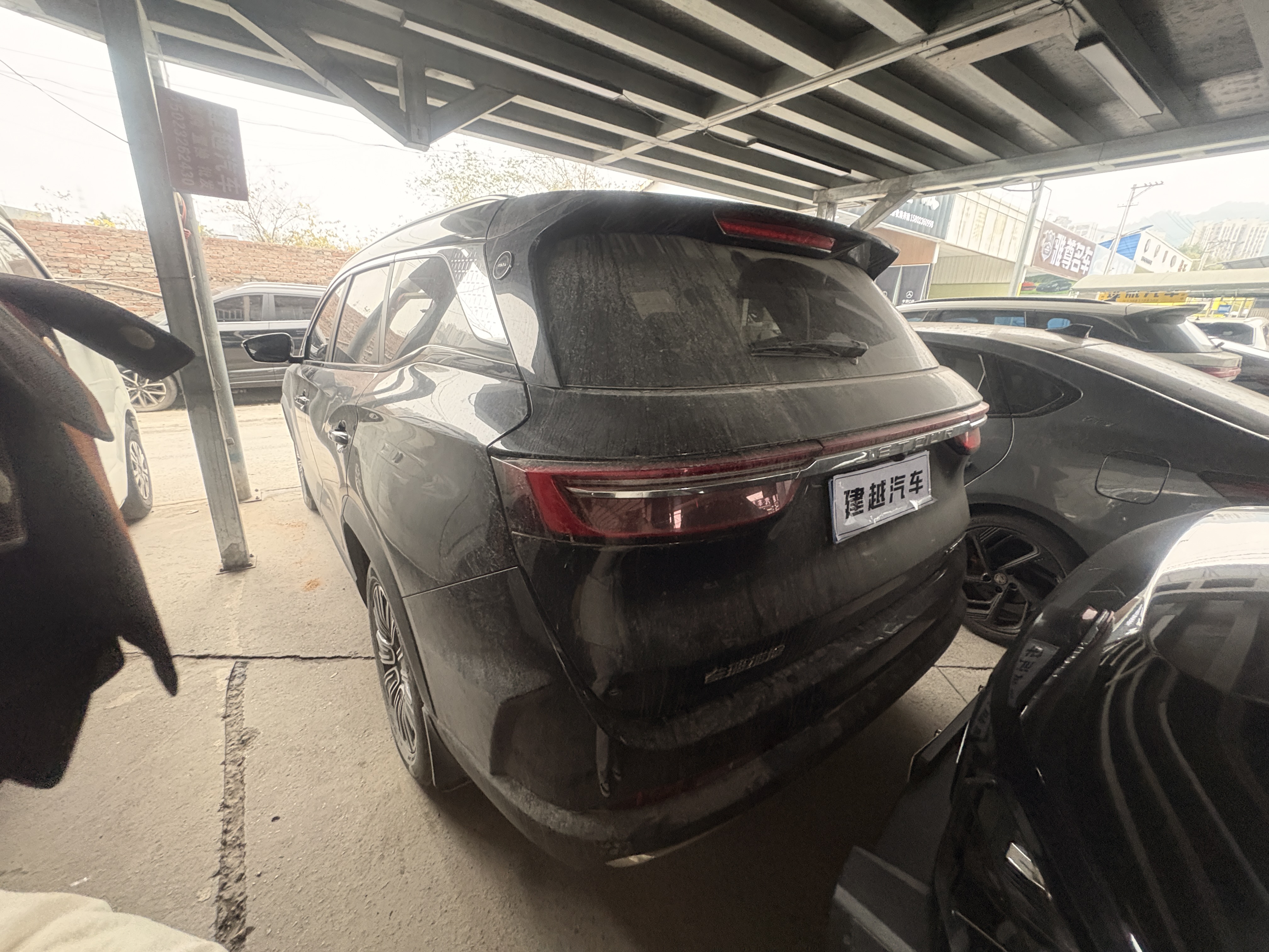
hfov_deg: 102.1
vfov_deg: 85.7
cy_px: 476
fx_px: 513
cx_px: 634
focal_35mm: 14
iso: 800
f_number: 2.2
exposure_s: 1/60
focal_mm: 2.22
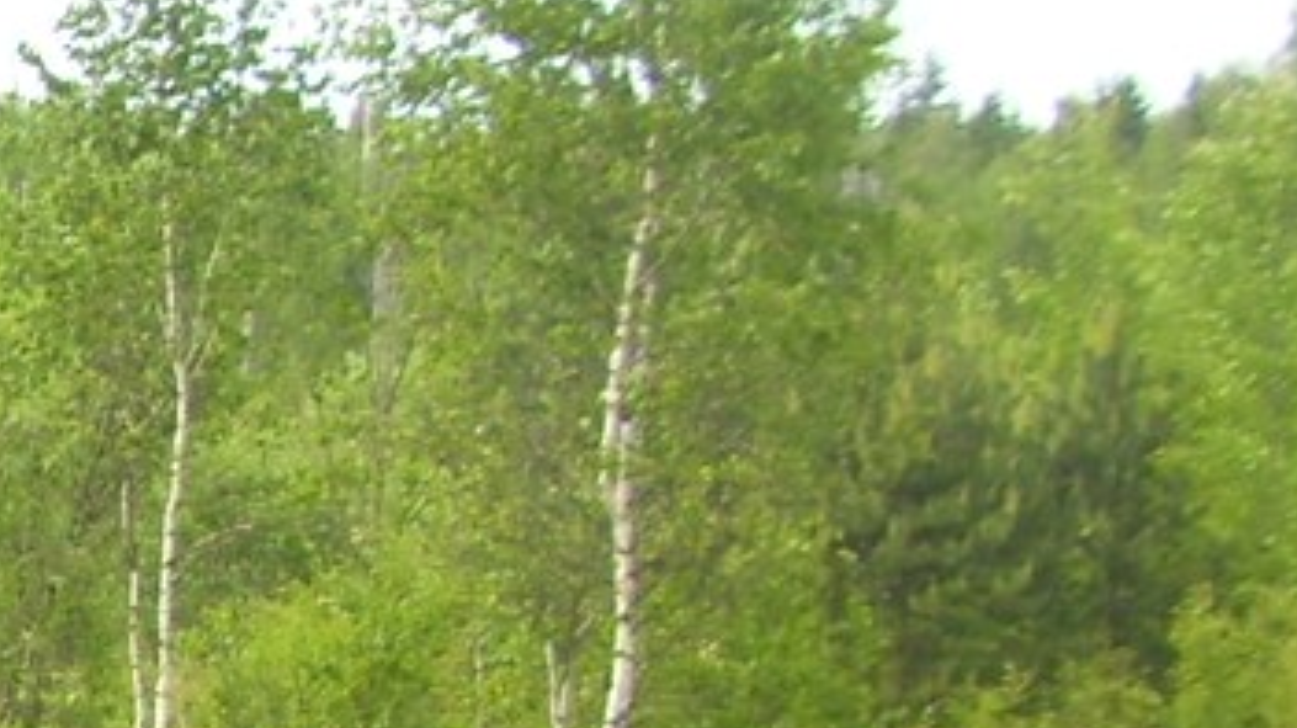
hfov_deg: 12.4
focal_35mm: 160
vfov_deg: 7.4
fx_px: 5500
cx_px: -968
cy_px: 1110
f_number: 2.9
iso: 80
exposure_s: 1/320
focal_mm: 5.7
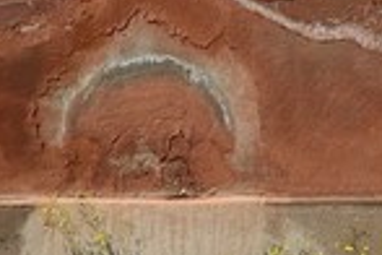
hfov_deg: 5.8
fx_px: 3692
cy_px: -1559
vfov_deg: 3.3
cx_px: 655
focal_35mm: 348
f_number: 11
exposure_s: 1/250
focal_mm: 32
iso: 200
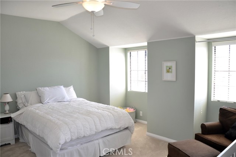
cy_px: 78
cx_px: 118
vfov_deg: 47.8
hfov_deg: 67.4
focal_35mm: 27
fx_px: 177
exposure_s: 1/60
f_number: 4
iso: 200
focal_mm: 18
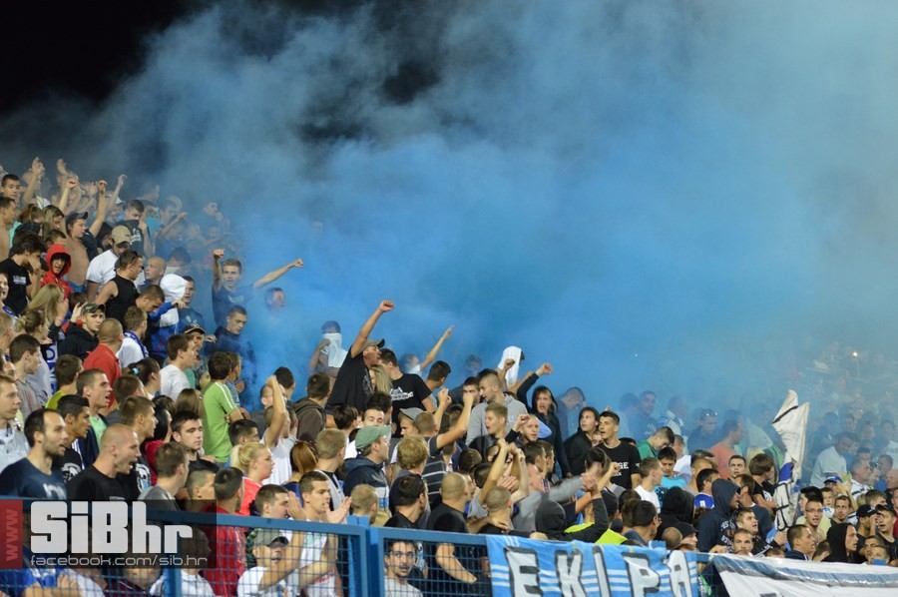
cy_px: 298
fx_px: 3065
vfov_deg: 11.1
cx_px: 449
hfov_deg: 16.7
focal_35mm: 123
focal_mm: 82
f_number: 5
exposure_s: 1/80
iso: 1600
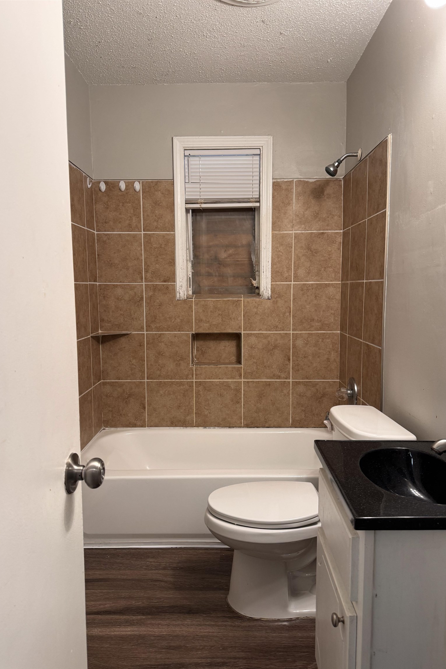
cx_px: 224
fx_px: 464
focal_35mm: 25
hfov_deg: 51.3
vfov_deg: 71.5
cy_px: 335
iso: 160
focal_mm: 6.76
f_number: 1.78
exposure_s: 1/60
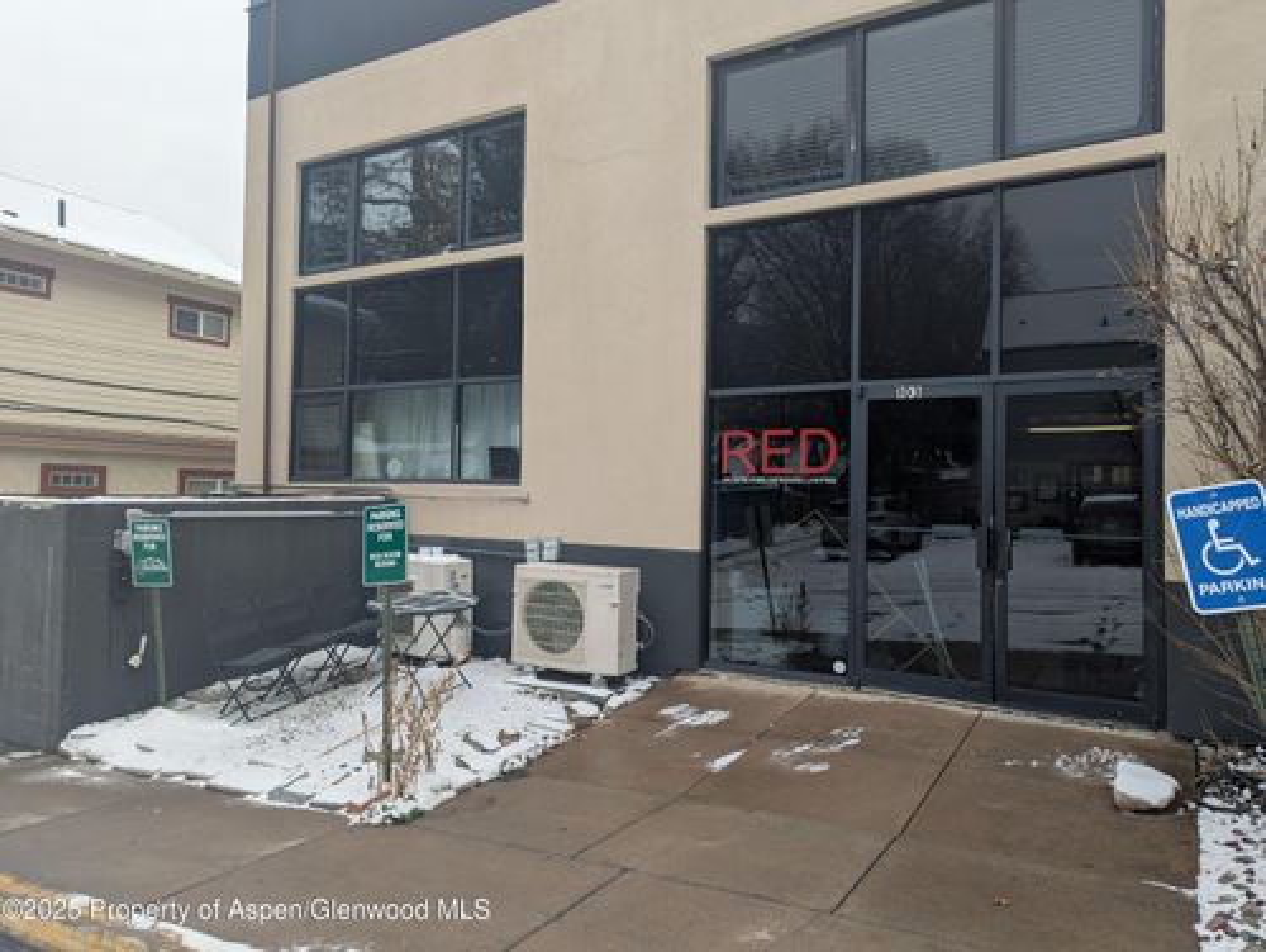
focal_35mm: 24
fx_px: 879
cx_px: 633
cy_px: 476
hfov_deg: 71.5
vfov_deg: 56.9
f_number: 1.85
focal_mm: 6.81
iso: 48
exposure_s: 1/690
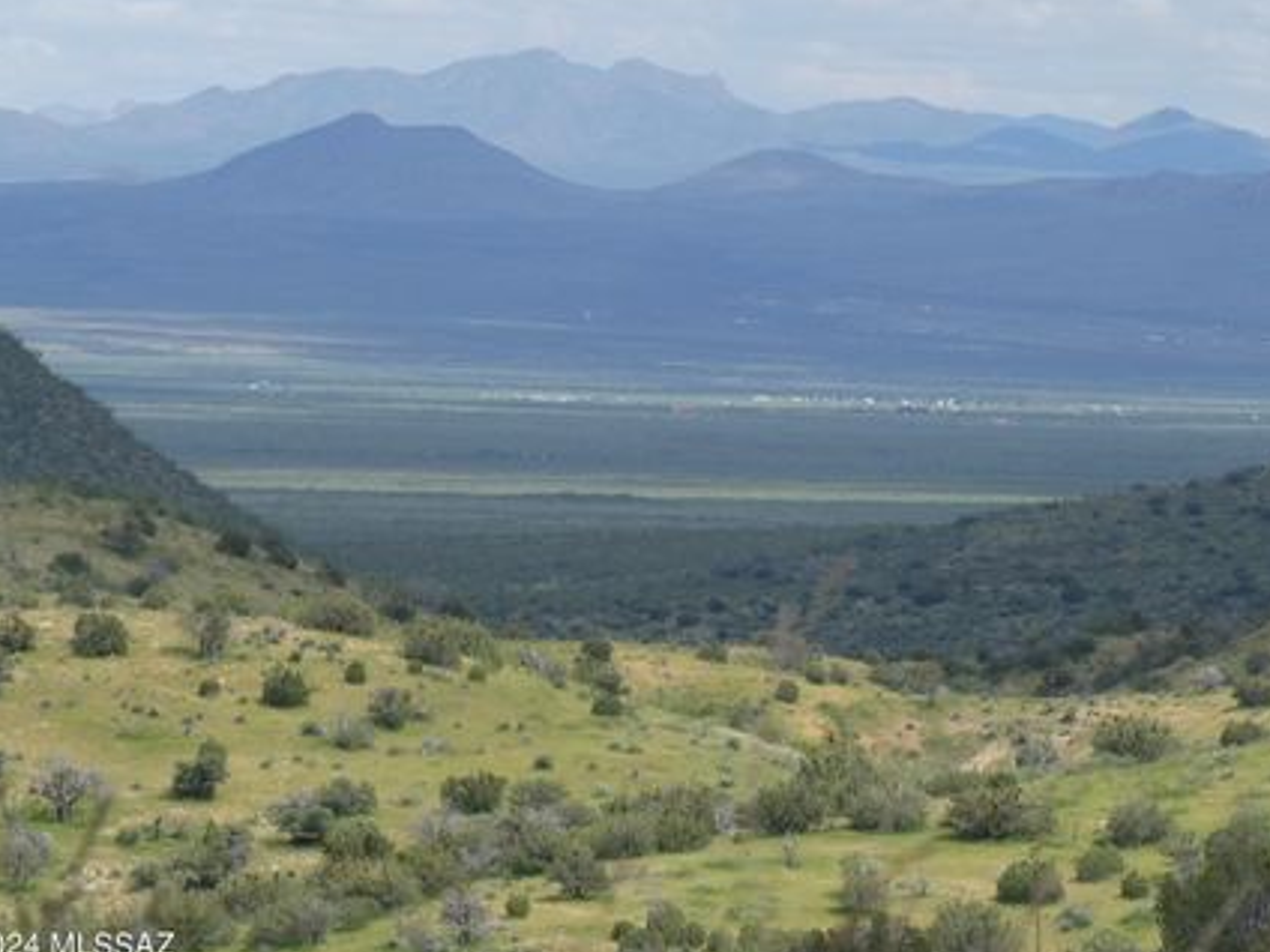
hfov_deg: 5.2
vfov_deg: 3.9
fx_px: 13942
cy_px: 436
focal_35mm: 380
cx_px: 692
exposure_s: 1/320
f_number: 5.9
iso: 80
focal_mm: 57.7
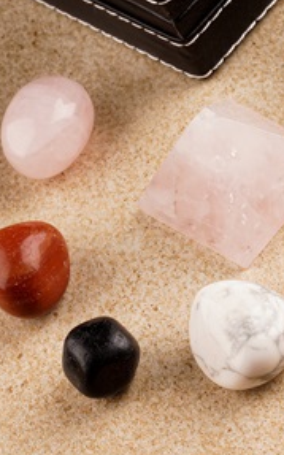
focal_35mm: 208
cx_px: 300
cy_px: 202
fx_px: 2580
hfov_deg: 6.3
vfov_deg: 10.1
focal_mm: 90
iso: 100
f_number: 14
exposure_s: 1/160
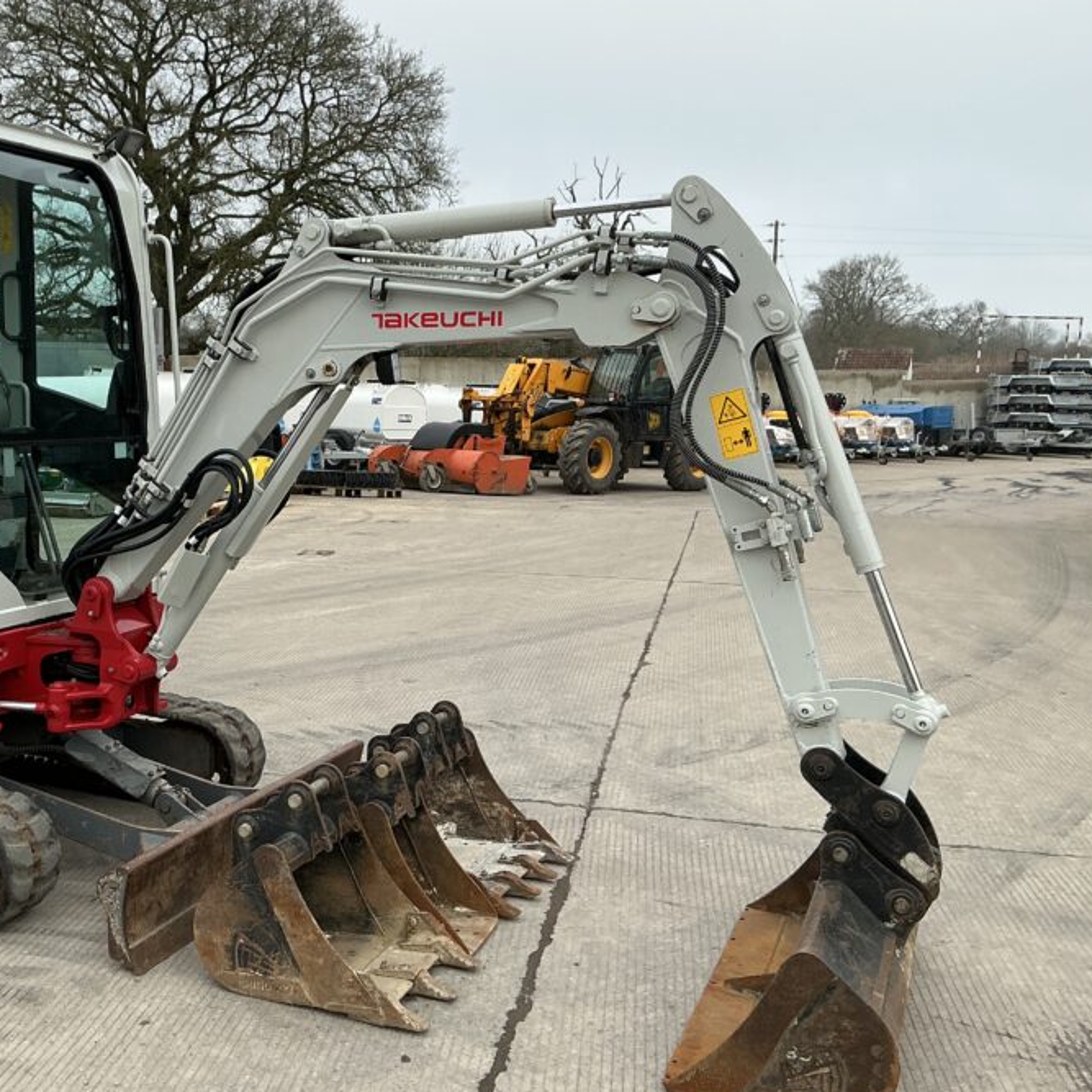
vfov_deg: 43.9
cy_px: 558
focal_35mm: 38
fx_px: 1356
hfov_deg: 43.0
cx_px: 329
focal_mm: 3
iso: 25
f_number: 1.8
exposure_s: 1/666
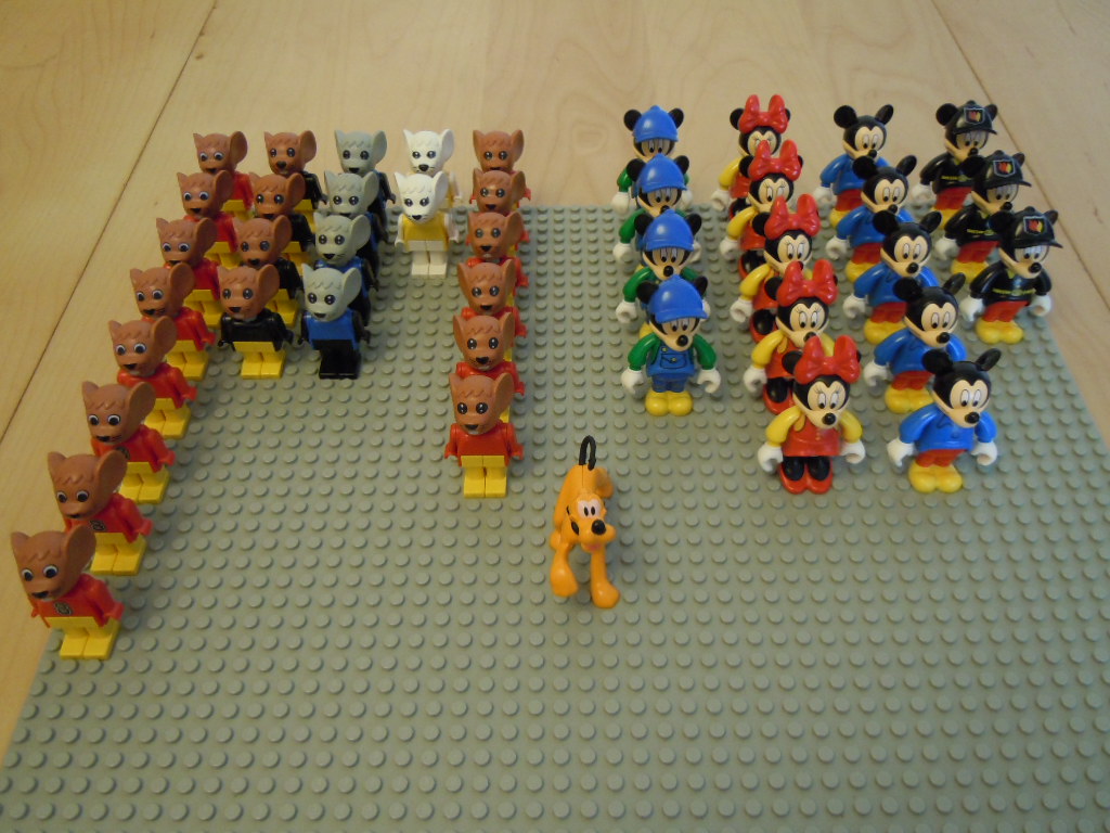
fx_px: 962
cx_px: 555
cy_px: 416
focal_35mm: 30
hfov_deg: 60.0
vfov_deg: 46.8
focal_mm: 5.4
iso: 400
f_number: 3.5
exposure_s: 1/15
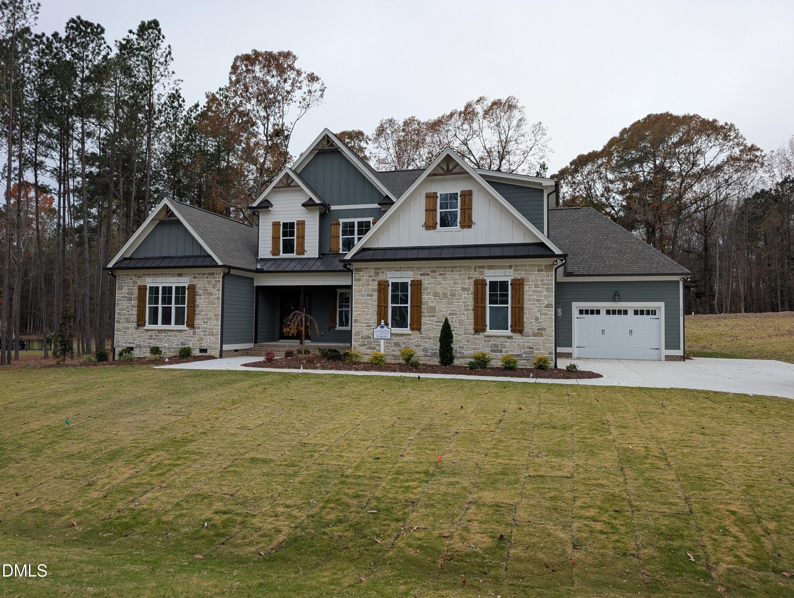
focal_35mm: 24
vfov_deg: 56.9
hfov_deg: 71.5
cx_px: 397
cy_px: 299
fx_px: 551
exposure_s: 1/567
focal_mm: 6.9
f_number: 1.68
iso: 22
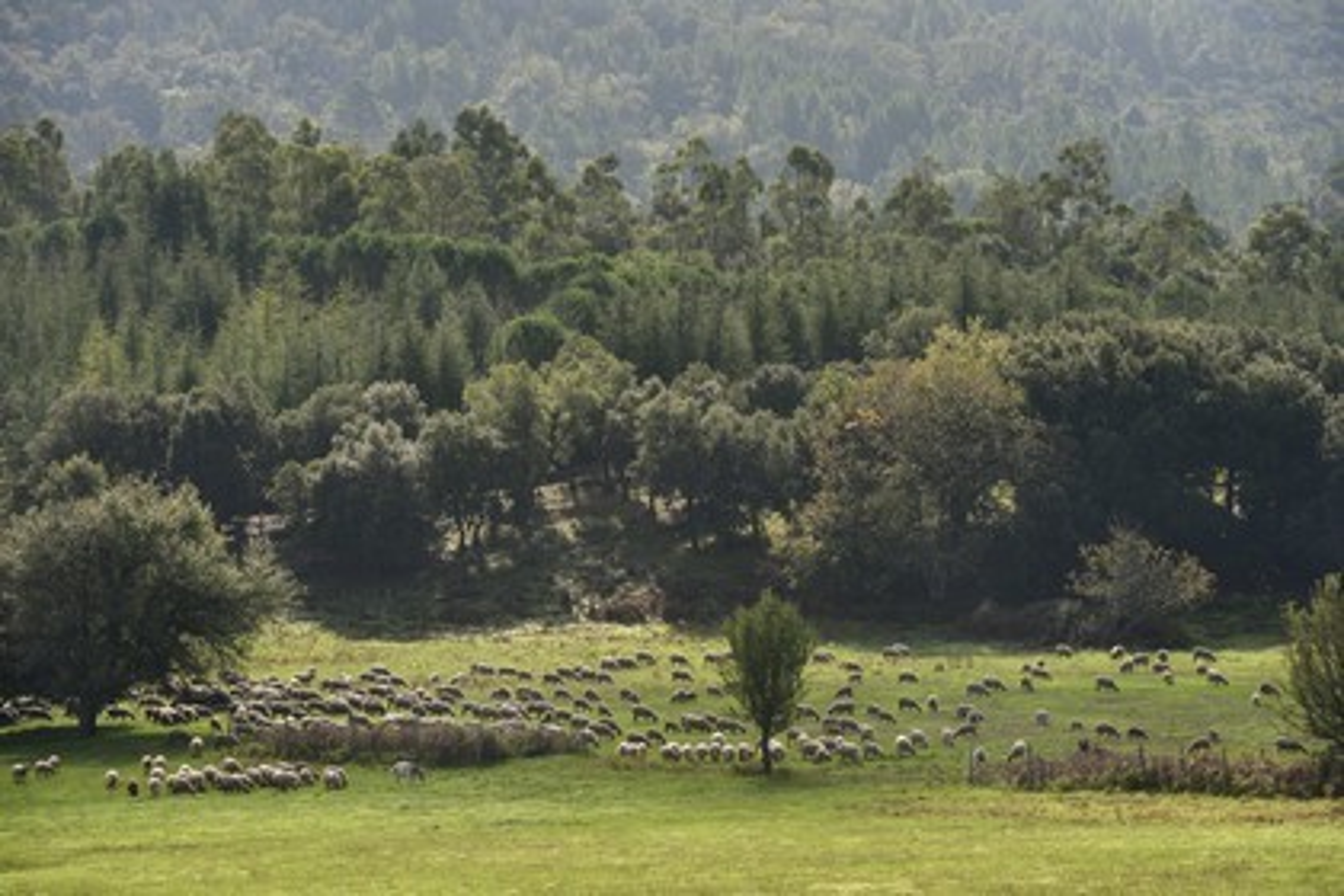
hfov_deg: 11.1
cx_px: 672
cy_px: 448
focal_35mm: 185
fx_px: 6906
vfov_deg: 7.4
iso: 200
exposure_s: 1/250
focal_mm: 185
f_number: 10
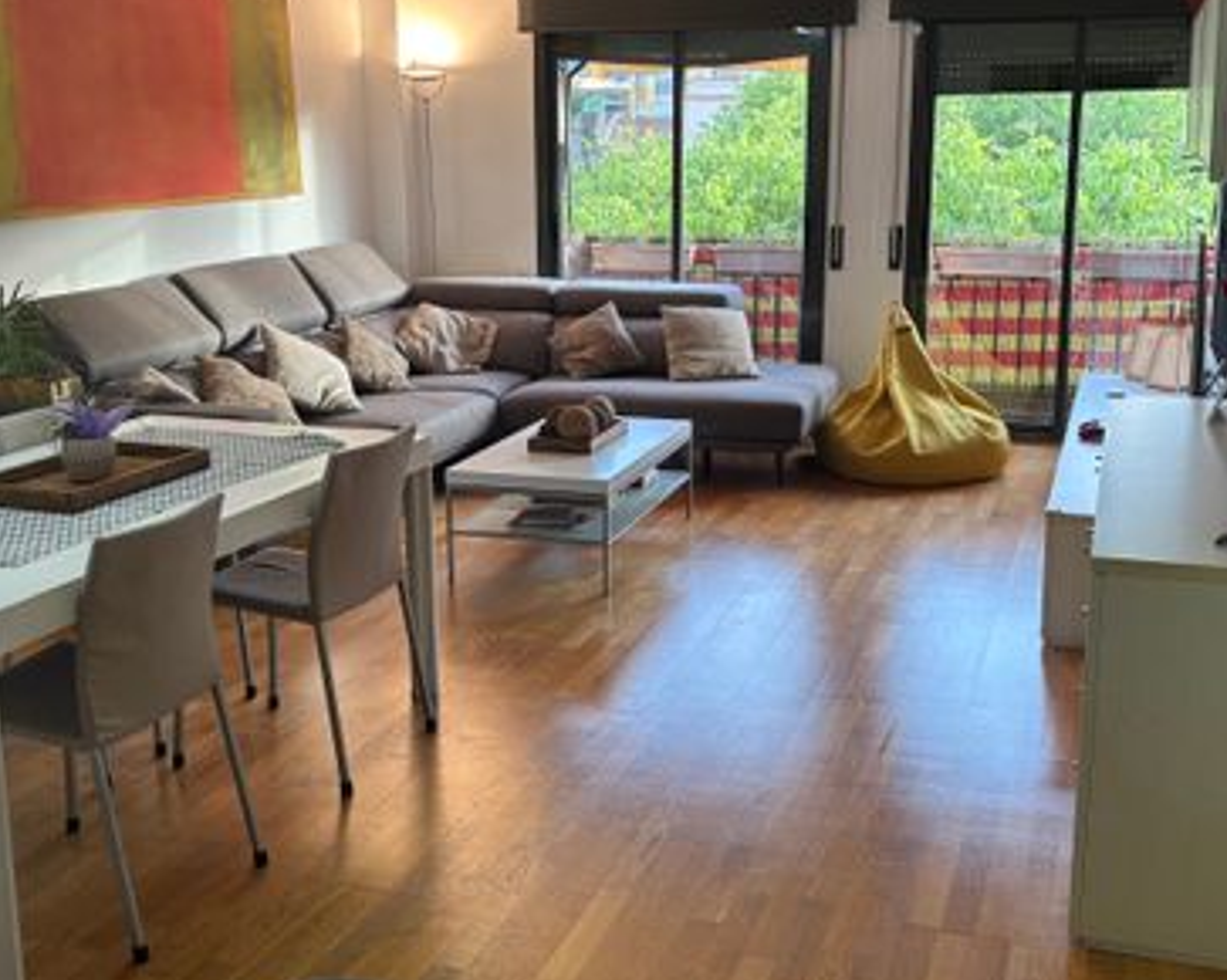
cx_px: 622
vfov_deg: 35.6
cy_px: 466
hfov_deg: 43.8
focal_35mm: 42
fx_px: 1524
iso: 125
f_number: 1.6
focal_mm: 5.96
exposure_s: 1/100
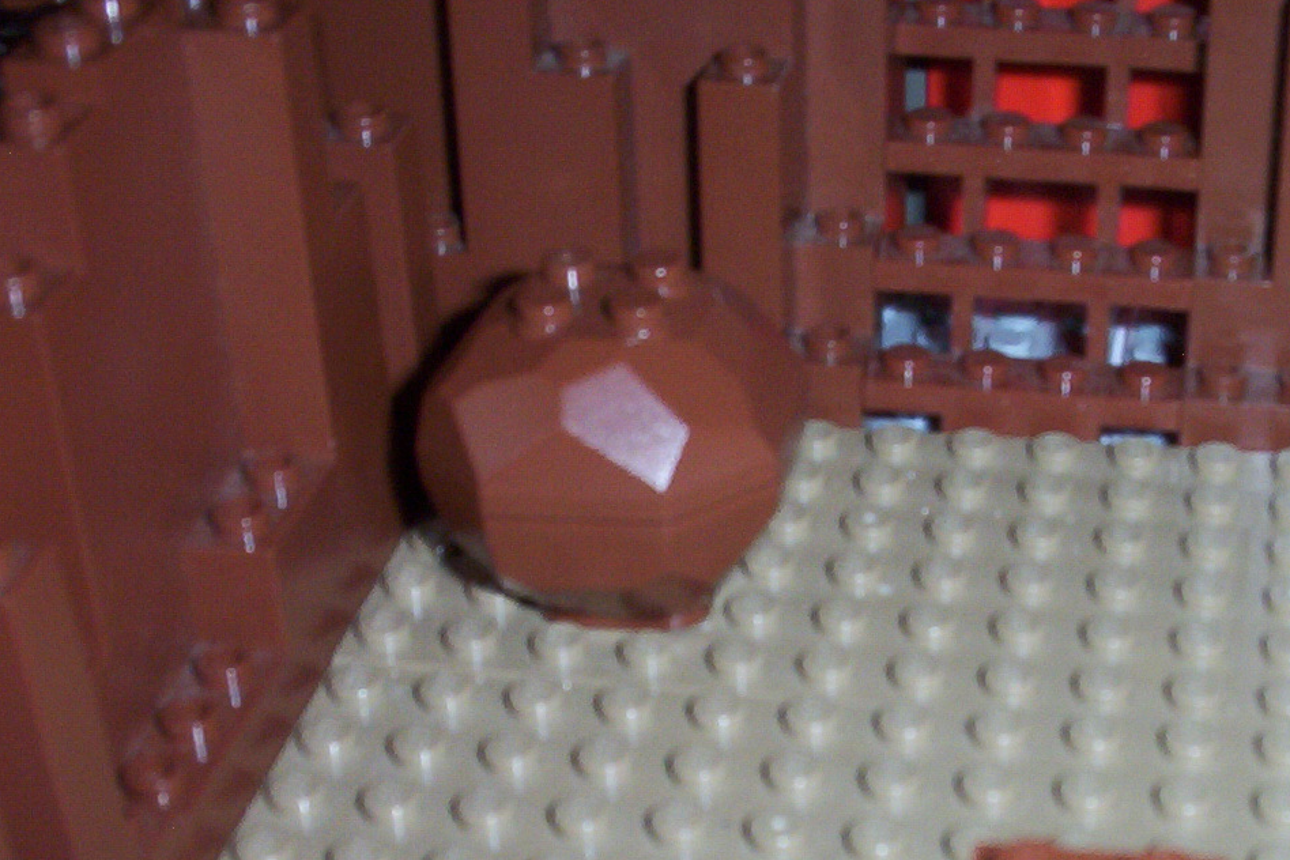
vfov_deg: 19.2
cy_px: 742
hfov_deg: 28.3
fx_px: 2508
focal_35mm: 70
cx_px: 1019
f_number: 4.5
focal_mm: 6
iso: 140
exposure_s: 1/30
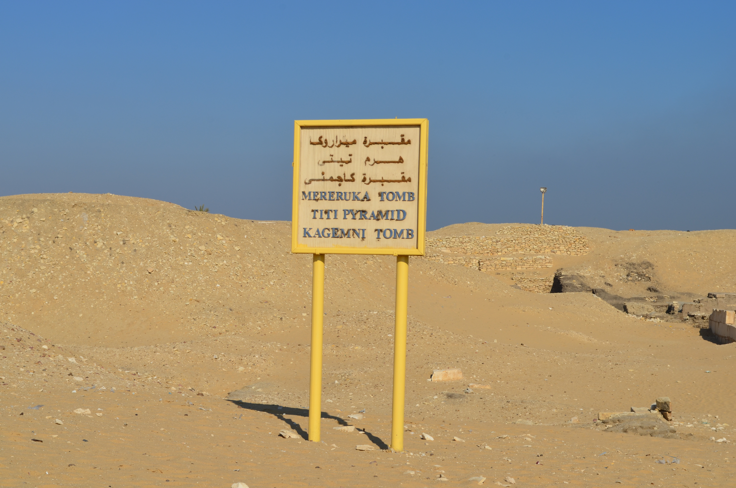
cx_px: 368
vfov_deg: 17.4
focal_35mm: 78
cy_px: 244
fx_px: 1591
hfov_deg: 26.0
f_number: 13
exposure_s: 1/250
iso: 100
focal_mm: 52
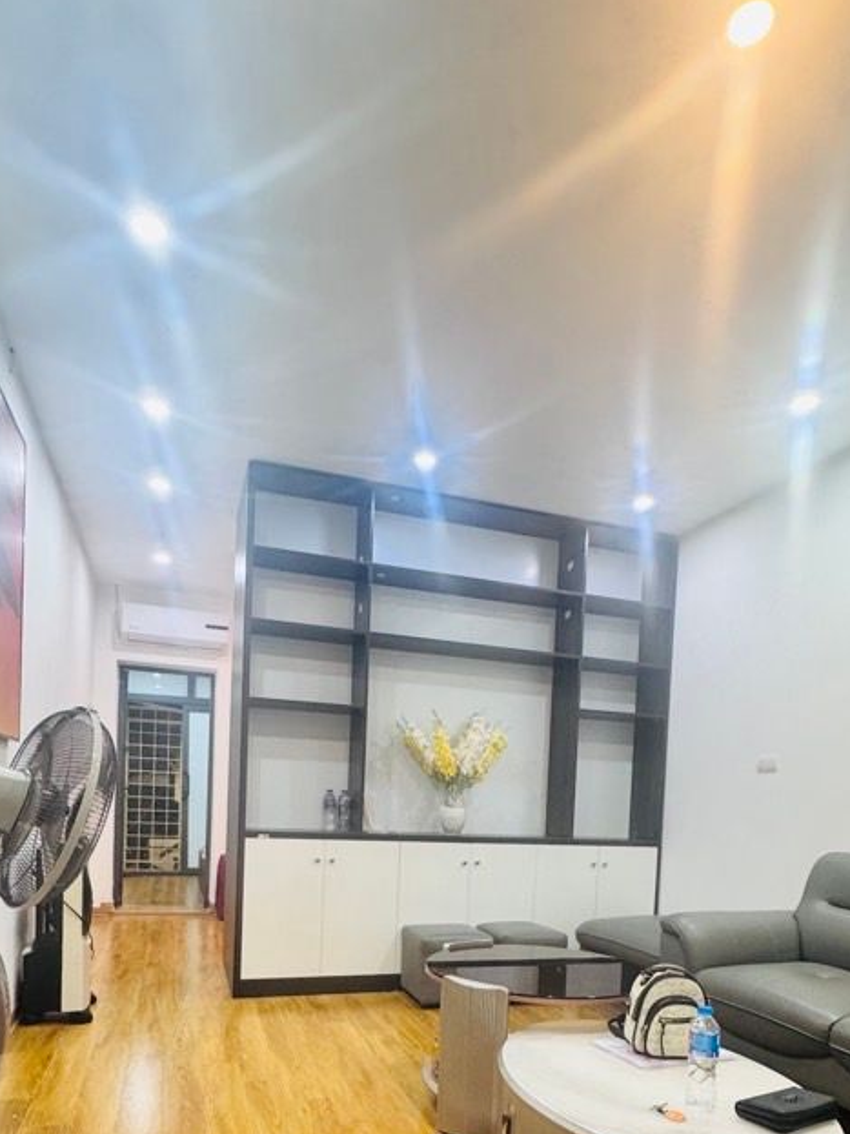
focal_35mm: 23
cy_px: 834
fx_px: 753
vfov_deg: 69.6
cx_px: 420
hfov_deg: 58.9
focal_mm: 2.22
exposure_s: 1/50
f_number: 2.2
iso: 320
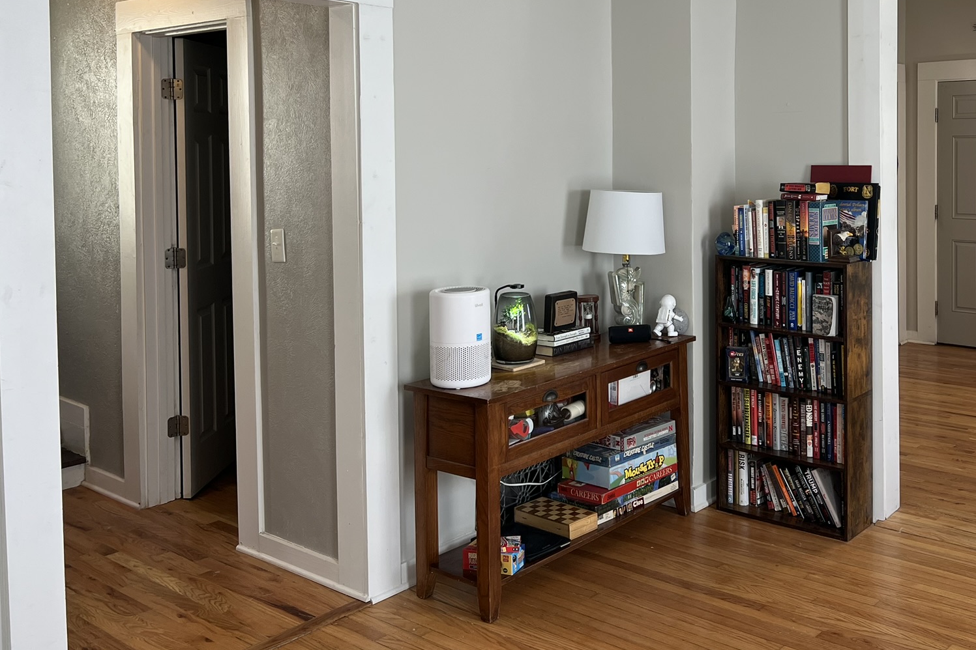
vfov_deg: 35.2
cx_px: 647
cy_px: 168
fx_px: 1003
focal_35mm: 37
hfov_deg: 51.0
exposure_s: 1/120
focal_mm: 5.7
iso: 80
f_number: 1.5
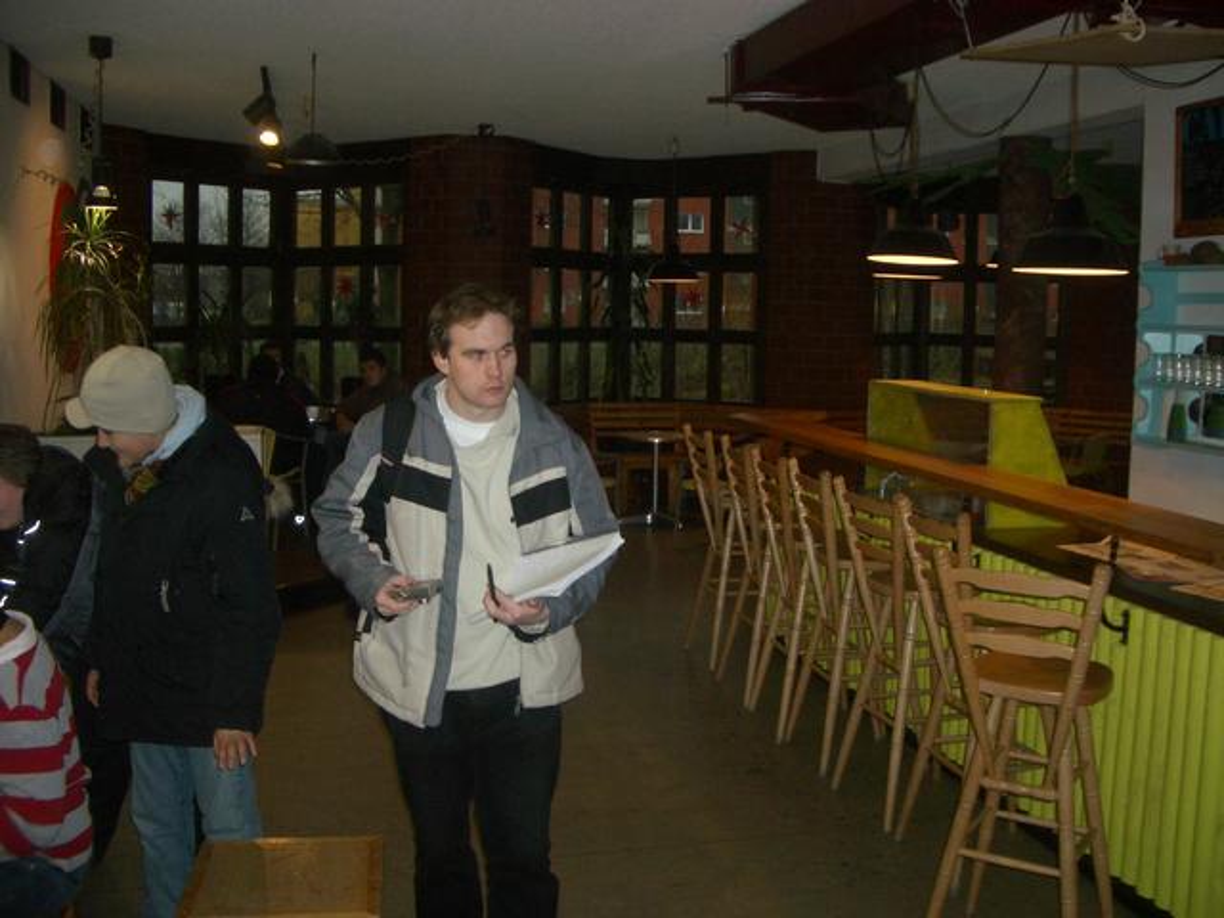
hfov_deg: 52.6
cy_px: 459
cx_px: 612
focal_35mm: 35
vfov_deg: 40.7
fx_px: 1238
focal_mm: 5.8
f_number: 2.6
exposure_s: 1/60
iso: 100
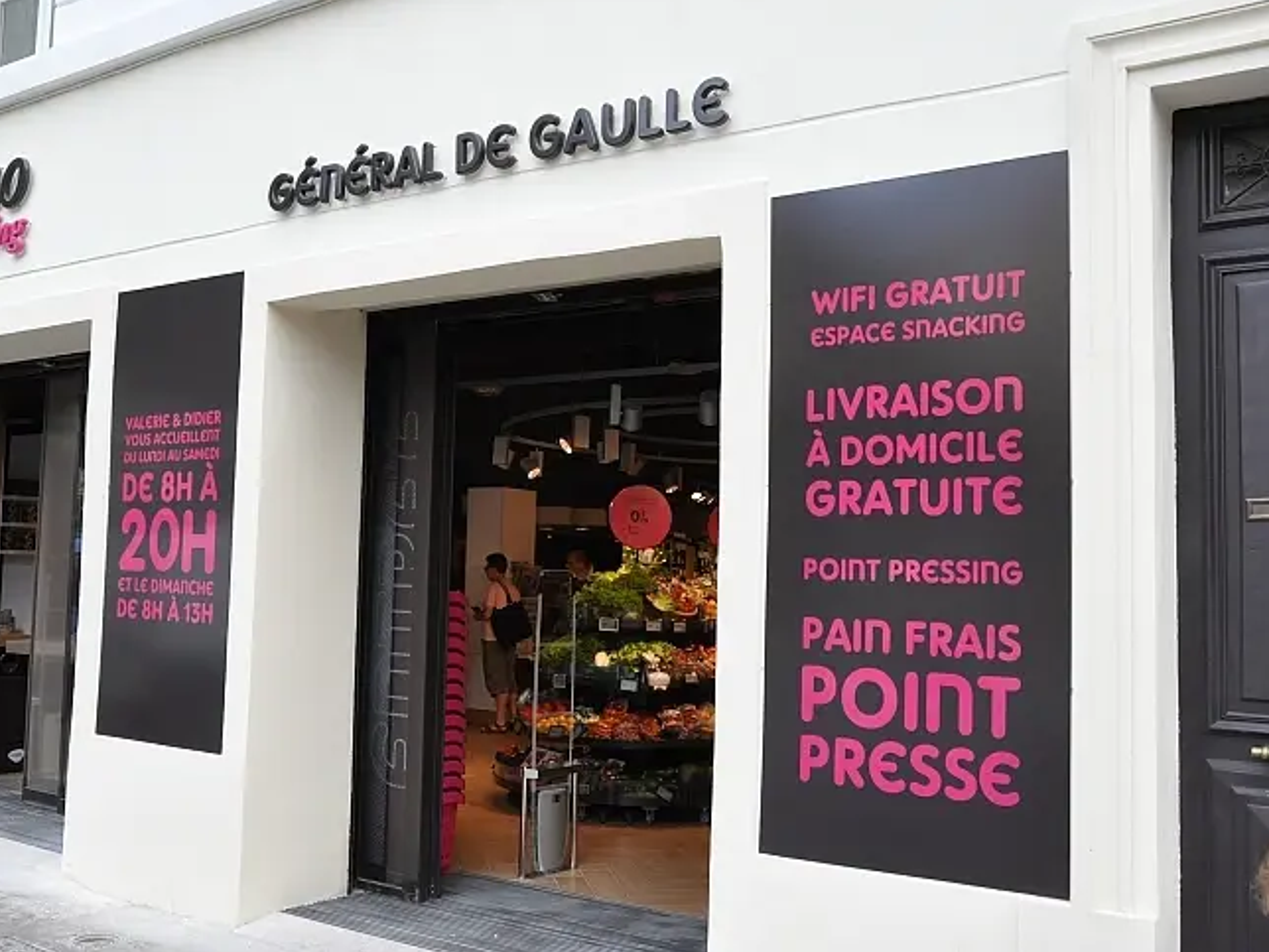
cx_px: 544
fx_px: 1378
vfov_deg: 38.1
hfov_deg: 49.3
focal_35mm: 38
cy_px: 454
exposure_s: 1/320
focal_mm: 21
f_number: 7.1
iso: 800
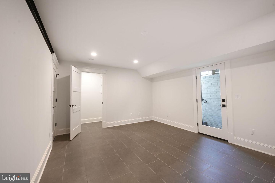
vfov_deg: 81.2
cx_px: 138
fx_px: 107
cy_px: 92
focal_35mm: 14
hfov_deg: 104.3
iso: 200
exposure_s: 1/2
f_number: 9
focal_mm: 14
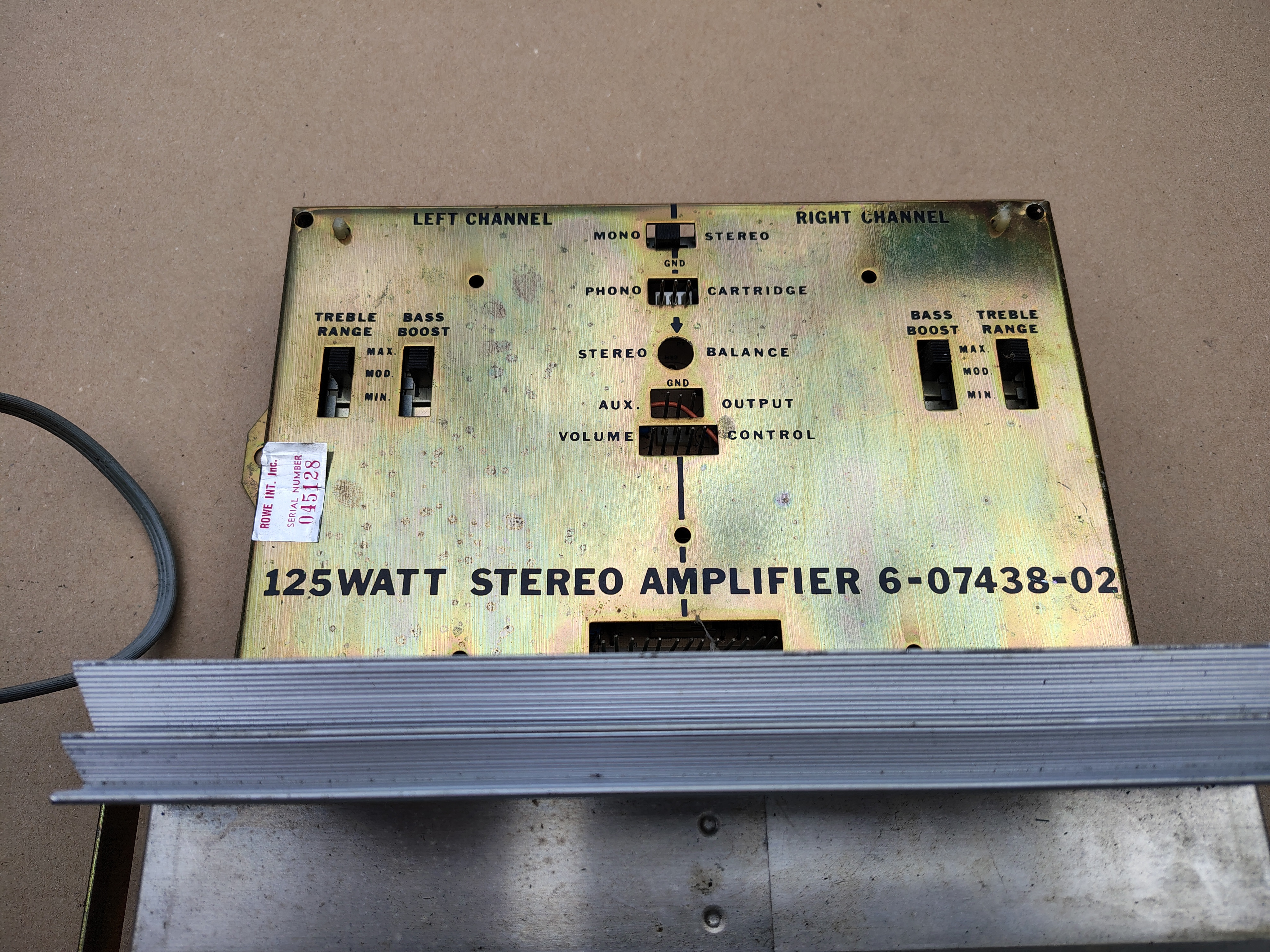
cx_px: 635
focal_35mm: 24
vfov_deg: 56.8
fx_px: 881
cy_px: 476
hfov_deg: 71.6
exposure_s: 1/1529
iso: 100
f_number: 1.8
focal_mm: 5.56
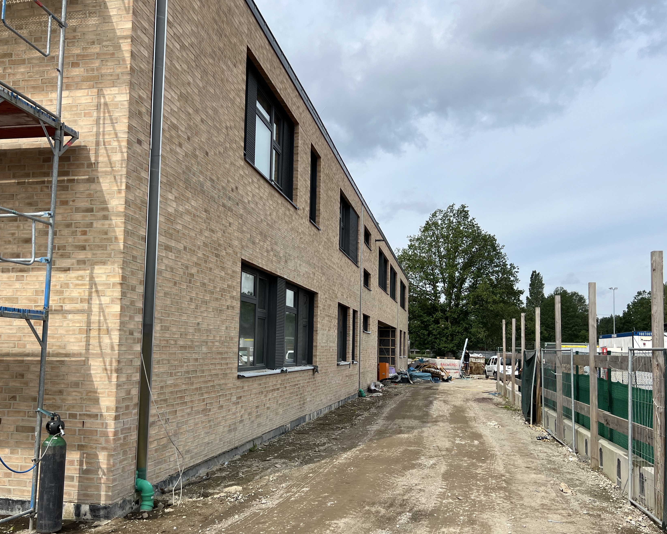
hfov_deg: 57.2
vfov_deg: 47.0
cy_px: 299
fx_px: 612
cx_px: 327
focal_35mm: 31
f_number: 1.5
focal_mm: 5.7
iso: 50
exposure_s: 1/4115
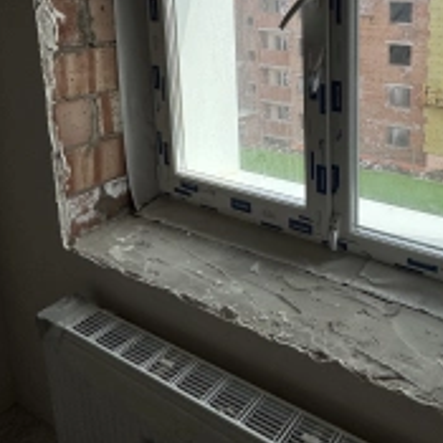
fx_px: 478
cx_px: 358
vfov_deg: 46.5
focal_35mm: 33
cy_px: 73
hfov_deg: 46.9
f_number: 2.2
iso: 50
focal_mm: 2.22
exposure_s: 1/1600
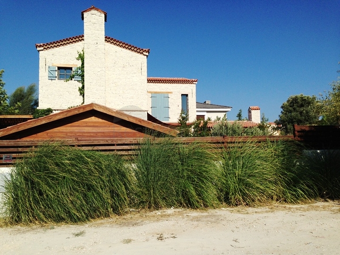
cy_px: 128
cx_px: 170
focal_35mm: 33
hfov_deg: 55.4
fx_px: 324
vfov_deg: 42.9
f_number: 2.4
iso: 50
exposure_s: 1/3195
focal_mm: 4.13
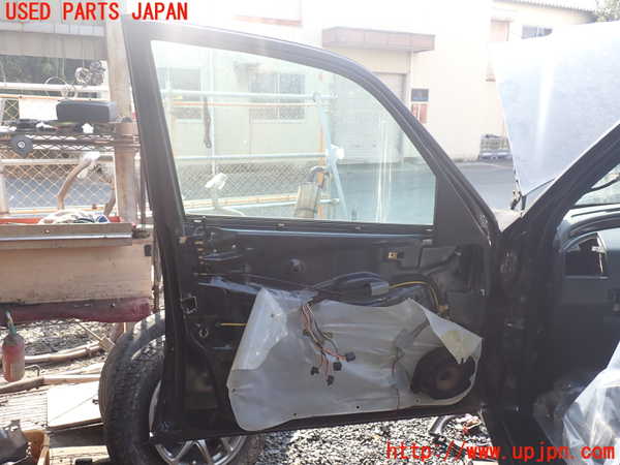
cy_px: 232
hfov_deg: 60.0
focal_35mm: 30
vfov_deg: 46.8
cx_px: 310
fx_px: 537
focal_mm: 5.4
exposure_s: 1/200
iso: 100
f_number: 3.2
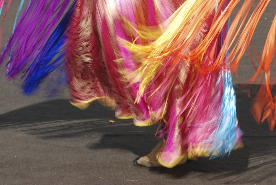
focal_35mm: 300
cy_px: 92
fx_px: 2303
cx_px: 138
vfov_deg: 4.6
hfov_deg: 6.9
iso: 100
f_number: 22
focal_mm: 200
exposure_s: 1/30
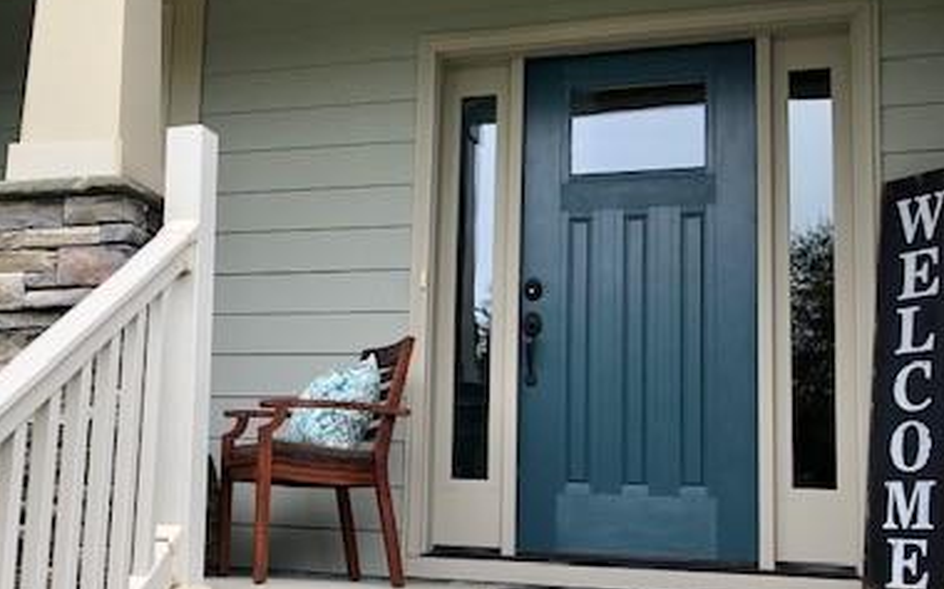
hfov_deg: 39.5
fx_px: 1286
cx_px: 271
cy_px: 363
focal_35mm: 50
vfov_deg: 25.7
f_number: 1.8
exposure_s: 1/342
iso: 20
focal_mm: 3.99
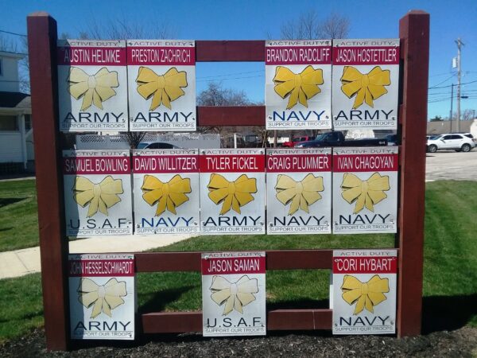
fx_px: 400
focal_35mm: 29
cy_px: 179
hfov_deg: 61.7
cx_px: 238
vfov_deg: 48.2
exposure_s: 1/2127
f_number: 1.9
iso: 40
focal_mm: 2.47
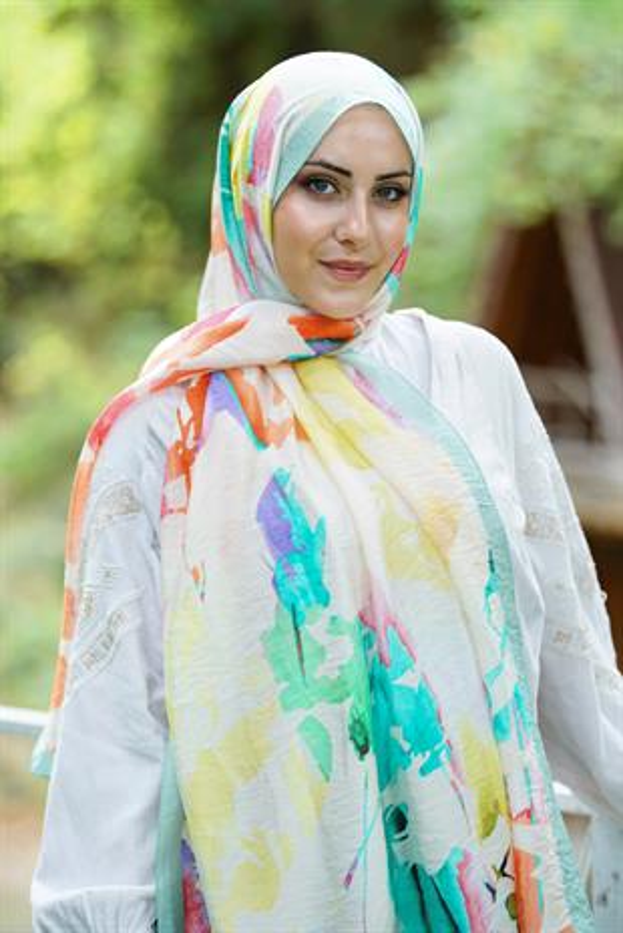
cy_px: 466
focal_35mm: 102
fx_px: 2644
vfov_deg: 20.0
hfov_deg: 13.4
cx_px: 312
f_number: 2.8
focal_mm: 102
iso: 200
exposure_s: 1/100
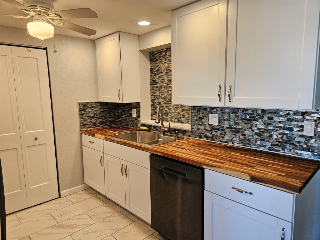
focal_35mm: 23
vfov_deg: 58.9
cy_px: 120
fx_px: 213
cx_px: 160
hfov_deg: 73.9
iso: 100
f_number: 1.8
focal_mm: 5.4
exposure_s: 1/120
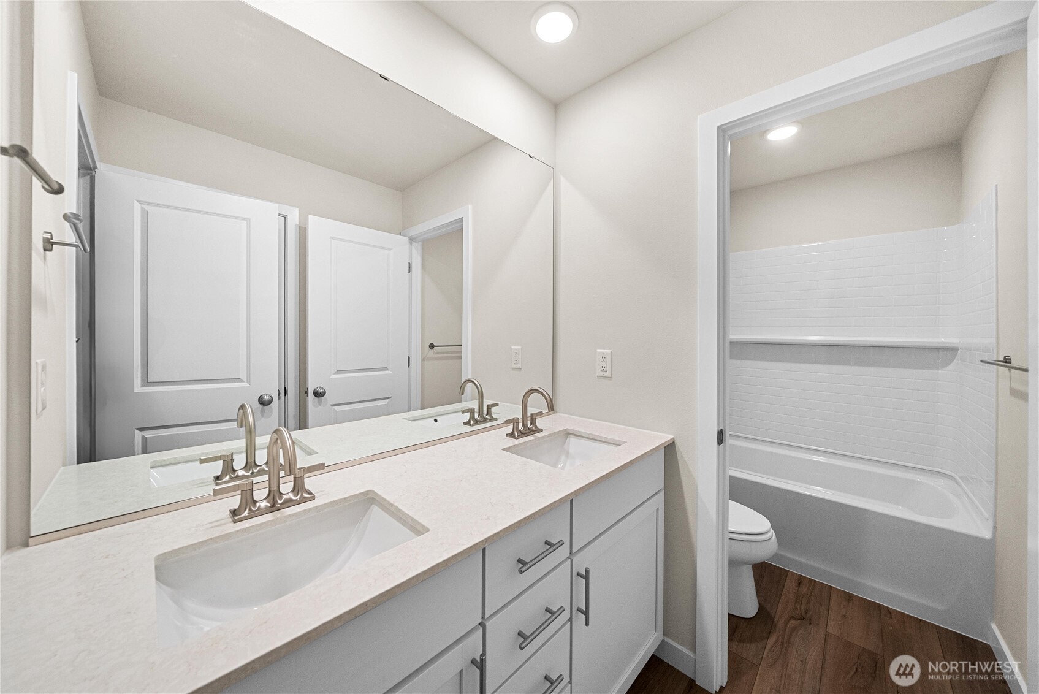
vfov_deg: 90.1
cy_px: 347
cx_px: 520
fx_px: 346
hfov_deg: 112.6
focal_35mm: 12
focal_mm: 12
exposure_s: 1/30
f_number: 7.1
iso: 800
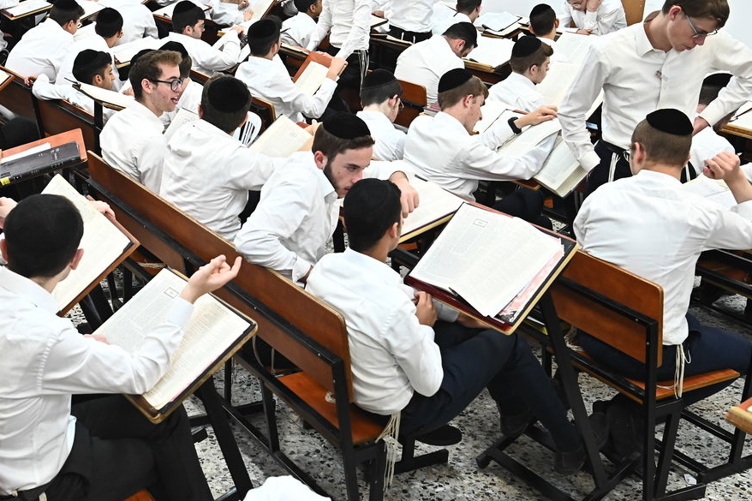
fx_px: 1065
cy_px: 241
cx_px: 197
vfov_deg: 26.5
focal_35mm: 51
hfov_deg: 38.0
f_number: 5
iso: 2000
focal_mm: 32
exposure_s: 1/200
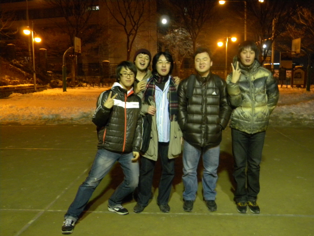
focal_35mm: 36
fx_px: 327
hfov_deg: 51.4
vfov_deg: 39.7
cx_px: 157
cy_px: 118
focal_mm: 6.4
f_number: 3.7
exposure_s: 1/8.7
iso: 400
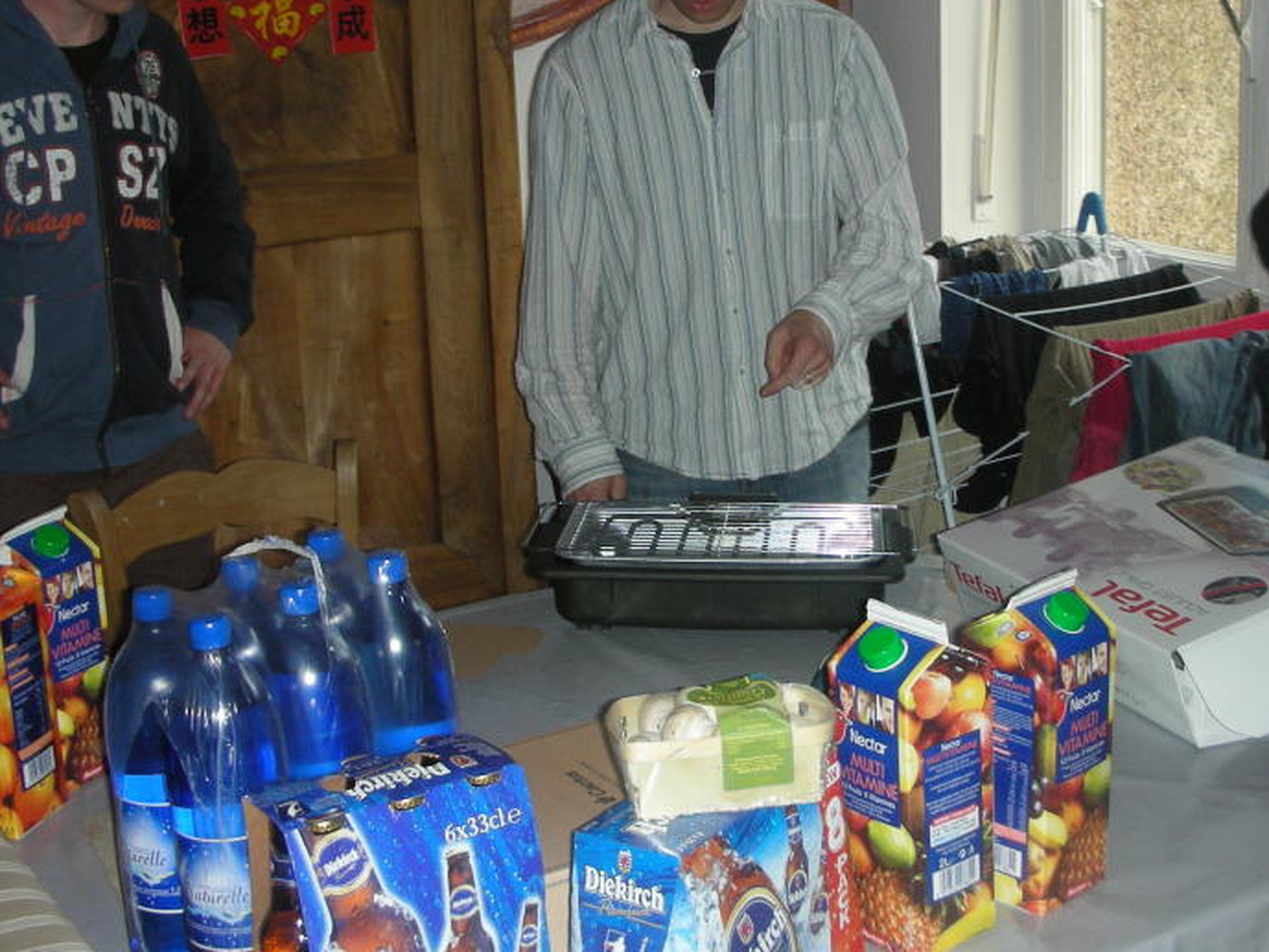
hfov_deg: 36.7
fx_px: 1907
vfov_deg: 27.9
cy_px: 333
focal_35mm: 52
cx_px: 735
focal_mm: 5.8
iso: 102
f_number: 3
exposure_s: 1/60.1
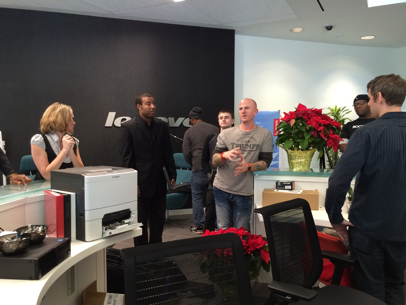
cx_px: 205
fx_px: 352
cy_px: 156
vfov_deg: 46.8
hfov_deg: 60.0
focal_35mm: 30
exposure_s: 1/30
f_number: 2.2
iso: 160
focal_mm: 4.15
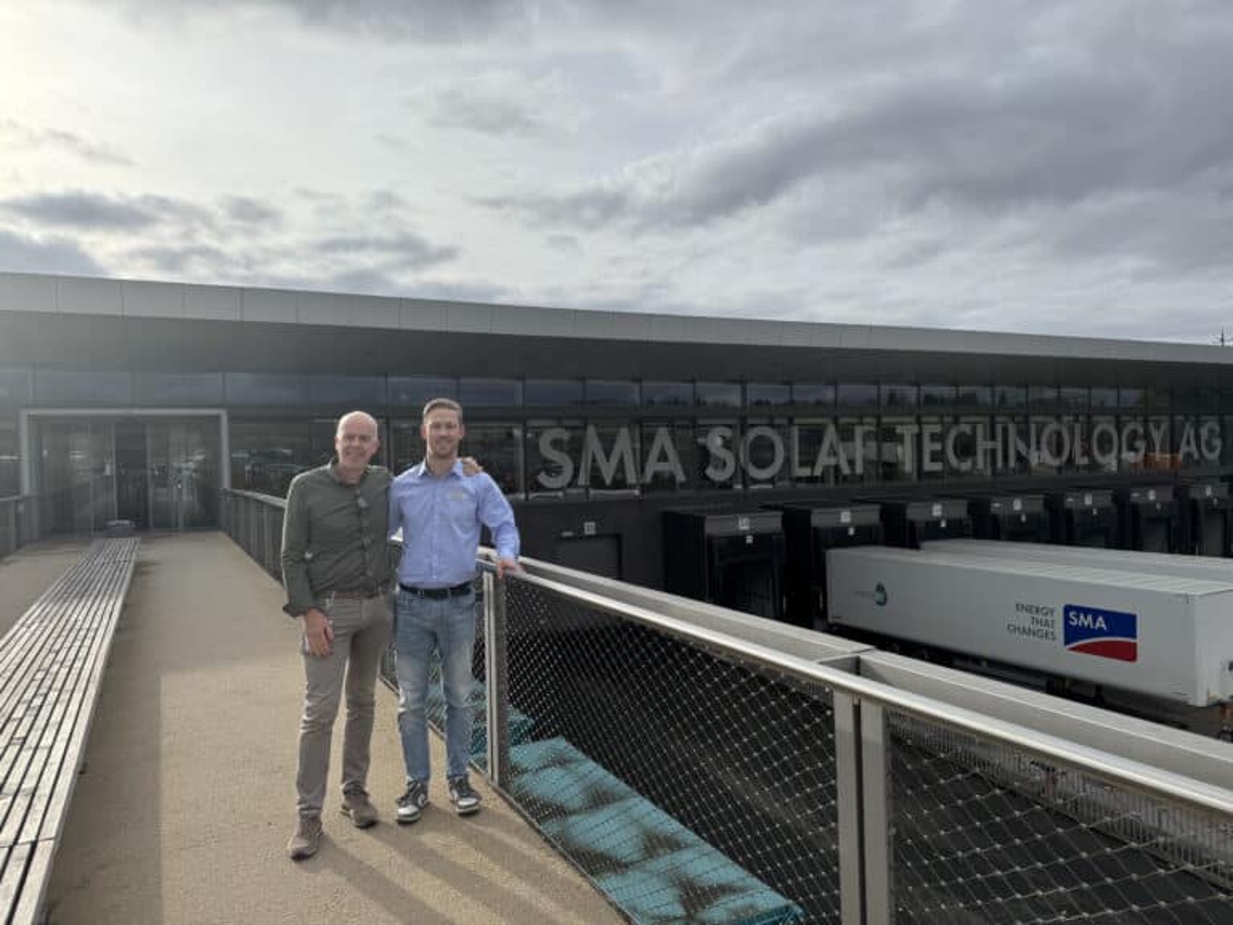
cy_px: 462
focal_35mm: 24
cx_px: 616
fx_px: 855
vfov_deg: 56.8
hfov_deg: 71.6
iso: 80
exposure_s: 1/4310
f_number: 1.78
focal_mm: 6.76
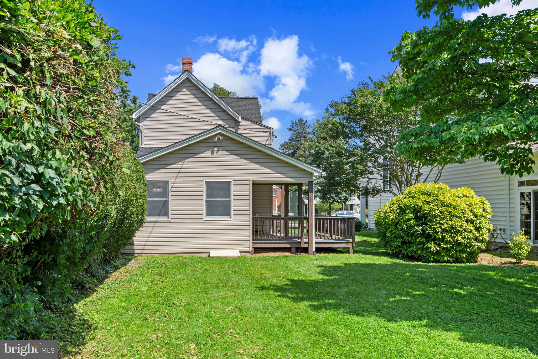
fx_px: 448
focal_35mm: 30
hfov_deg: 61.9
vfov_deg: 43.6
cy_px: 180
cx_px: 269
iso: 100
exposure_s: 1/25
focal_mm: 30
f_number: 13
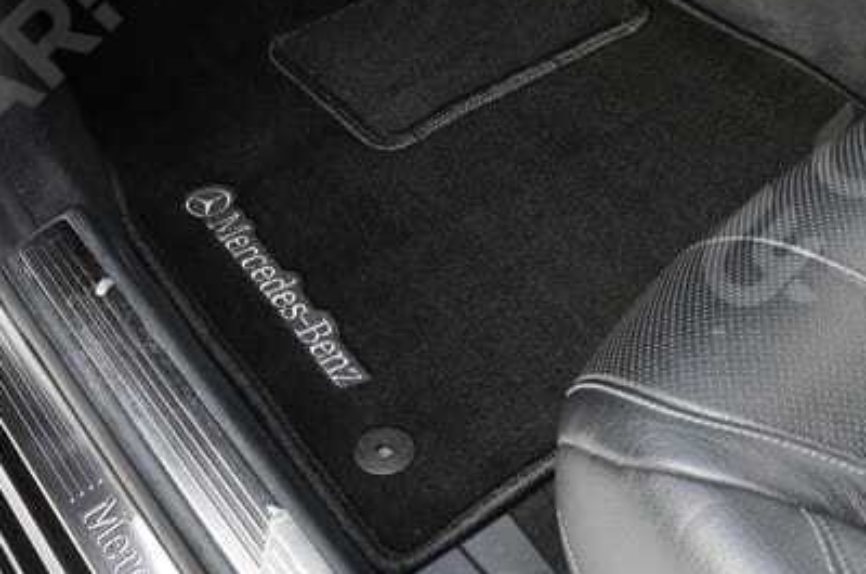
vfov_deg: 24.6
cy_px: 129
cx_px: 500
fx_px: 1296
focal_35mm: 54
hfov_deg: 36.9
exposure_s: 1/15
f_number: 8
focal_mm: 18
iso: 400
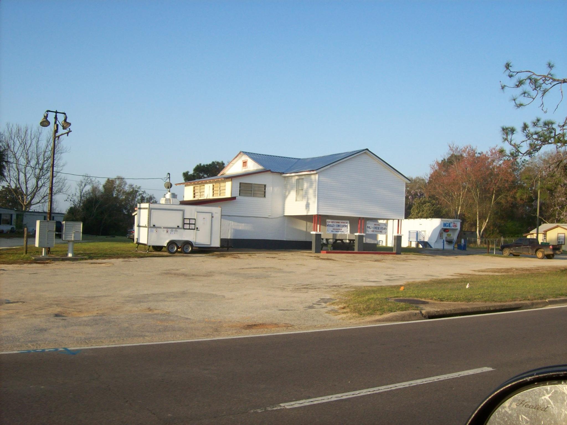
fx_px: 590
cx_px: 284
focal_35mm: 36
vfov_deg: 39.7
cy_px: 212
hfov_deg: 51.4
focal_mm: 6
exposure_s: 1/268
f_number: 4.8
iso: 80
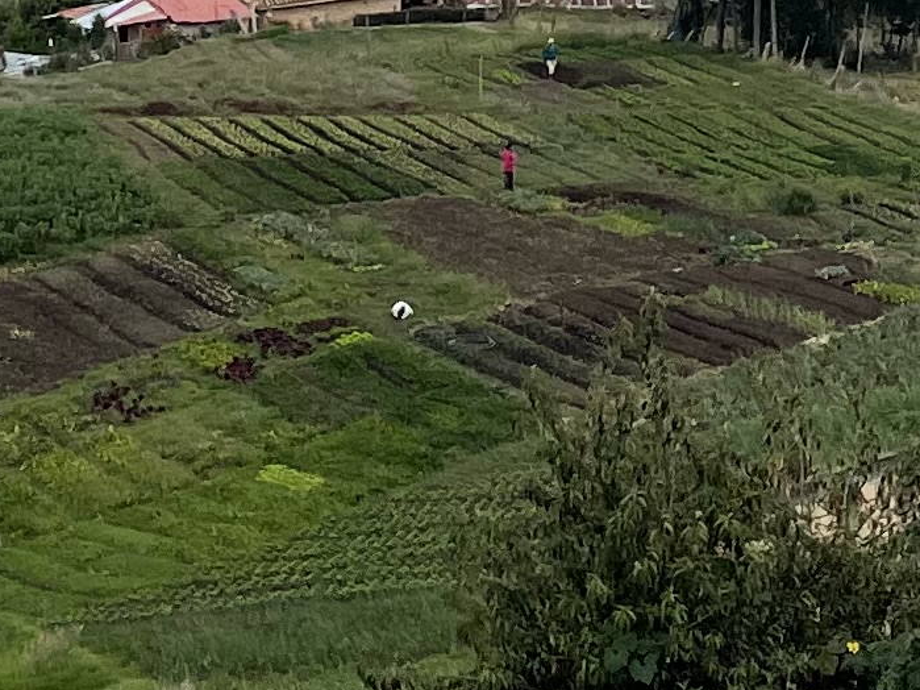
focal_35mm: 150
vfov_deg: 9.6
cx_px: 941
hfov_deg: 13.0
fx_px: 3986
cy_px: -370
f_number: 1.6
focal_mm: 4.2
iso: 32
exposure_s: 1/6135
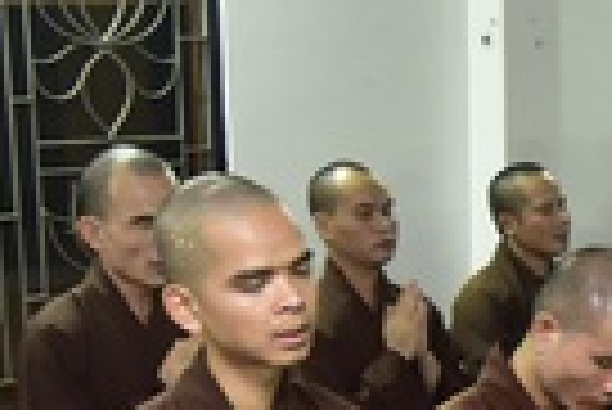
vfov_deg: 11.6
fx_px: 1957
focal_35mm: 115
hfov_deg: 16.7
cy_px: 563
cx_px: 810
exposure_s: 1/30
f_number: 4
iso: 1250
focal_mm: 24
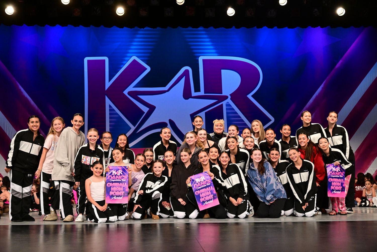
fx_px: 492
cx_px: 188
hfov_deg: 41.9
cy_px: 126
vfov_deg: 28.6
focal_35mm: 47
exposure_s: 1/800
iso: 2500
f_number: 3.5
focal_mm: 47
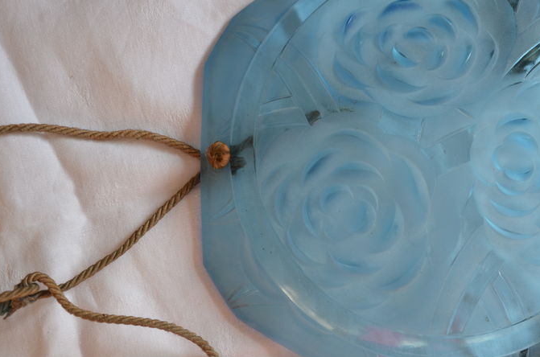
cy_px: 163
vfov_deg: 16.0
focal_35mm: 85
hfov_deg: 23.7
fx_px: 1272
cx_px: 398
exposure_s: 1/125
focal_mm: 38
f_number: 5.6
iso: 400
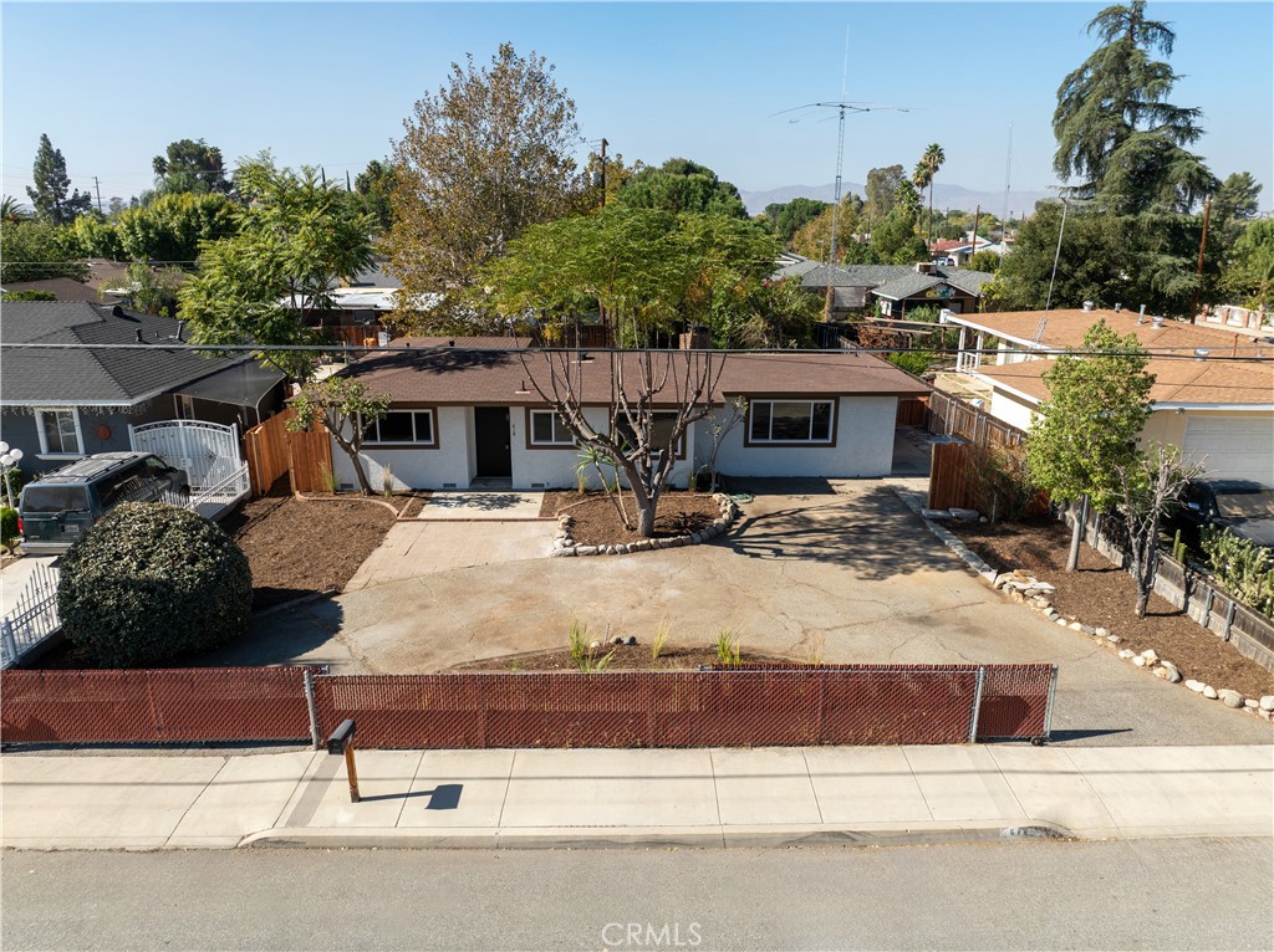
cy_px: 476
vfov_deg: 56.7
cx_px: 637
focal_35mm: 24
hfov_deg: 71.6
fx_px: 882
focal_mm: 12.29
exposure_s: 1/1600
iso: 100
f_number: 2.8
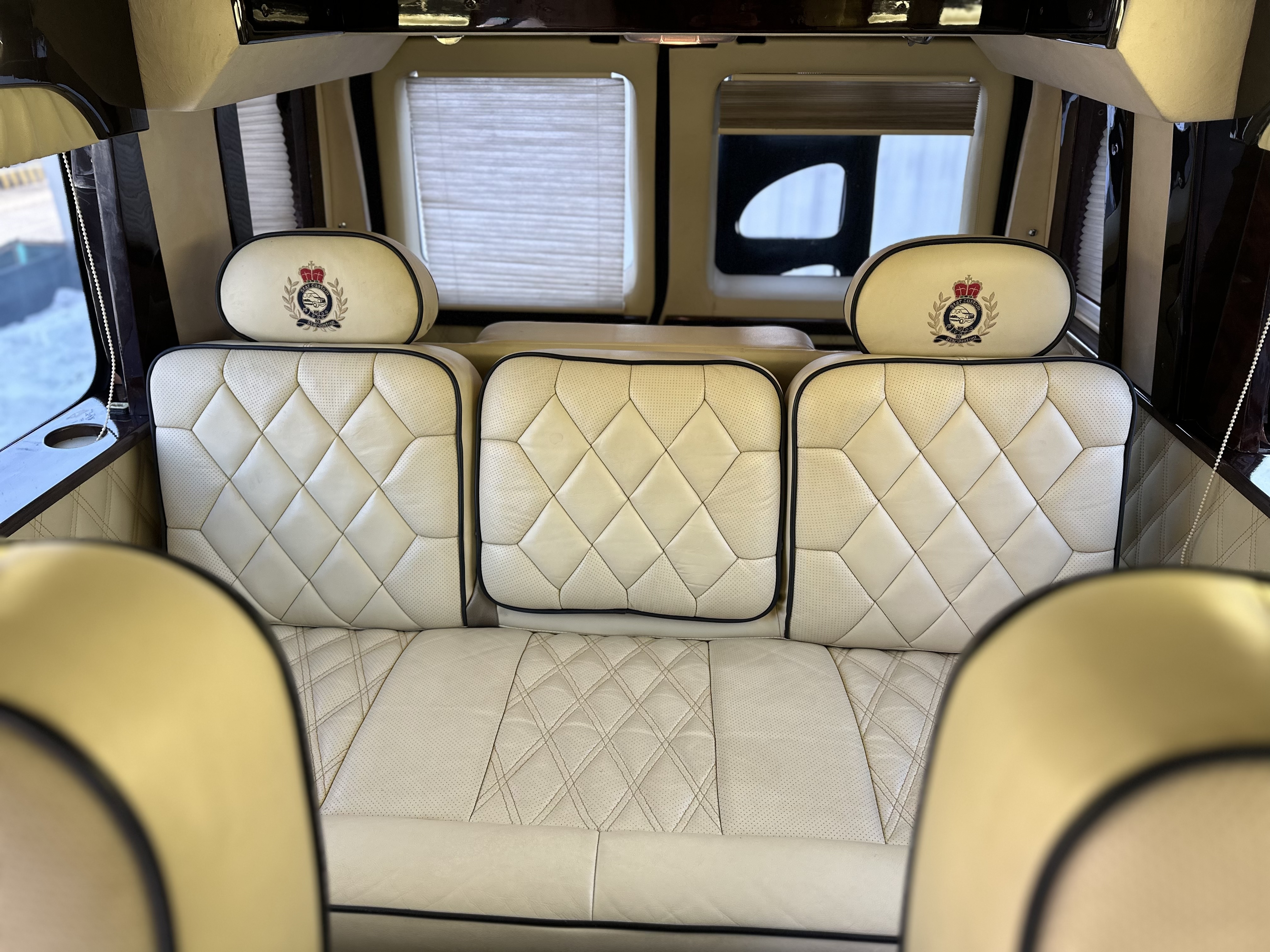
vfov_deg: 56.8
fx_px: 881
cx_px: 635
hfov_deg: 71.6
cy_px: 476
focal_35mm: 24
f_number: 1.78
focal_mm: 6.86
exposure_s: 1/121
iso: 125
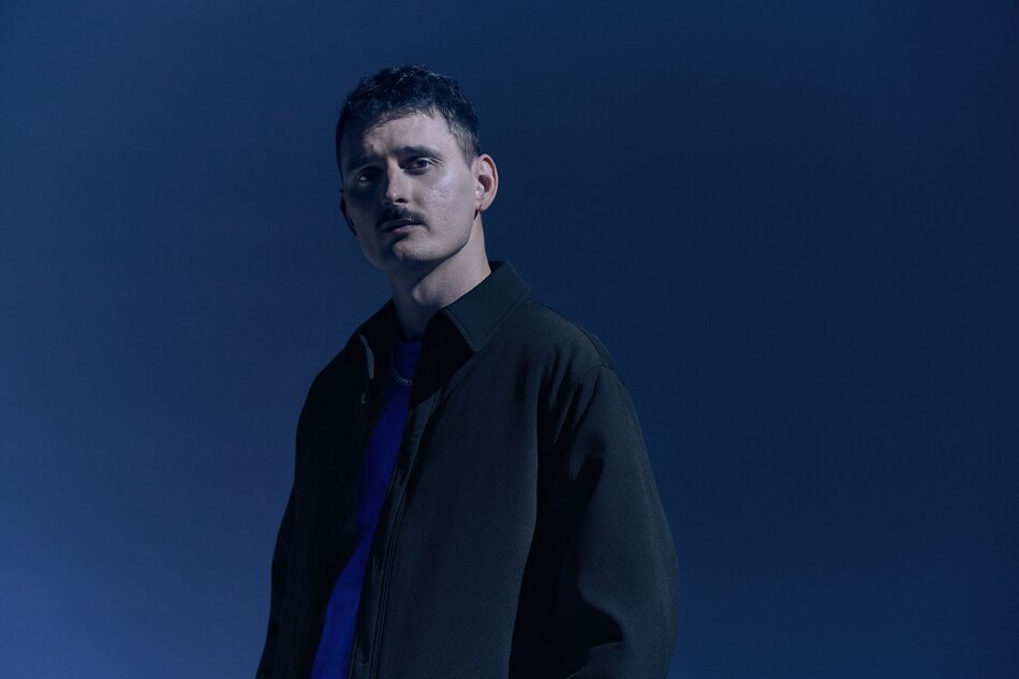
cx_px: 510
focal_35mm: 130
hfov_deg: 15.8
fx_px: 3679
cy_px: 340
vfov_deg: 10.5
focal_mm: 130
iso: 400
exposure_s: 1/320
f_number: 5
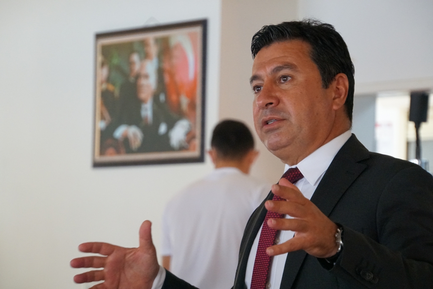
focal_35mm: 180
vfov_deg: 7.6
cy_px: 144
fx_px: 2165
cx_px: 216
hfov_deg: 11.4
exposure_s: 1/200
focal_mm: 120
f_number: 6.3
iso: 6400
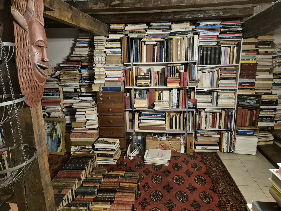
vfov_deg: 56.8
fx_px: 195
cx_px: 142
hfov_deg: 71.6
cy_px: 107
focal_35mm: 24
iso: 2000
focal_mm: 5.4
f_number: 1.8
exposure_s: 1/100
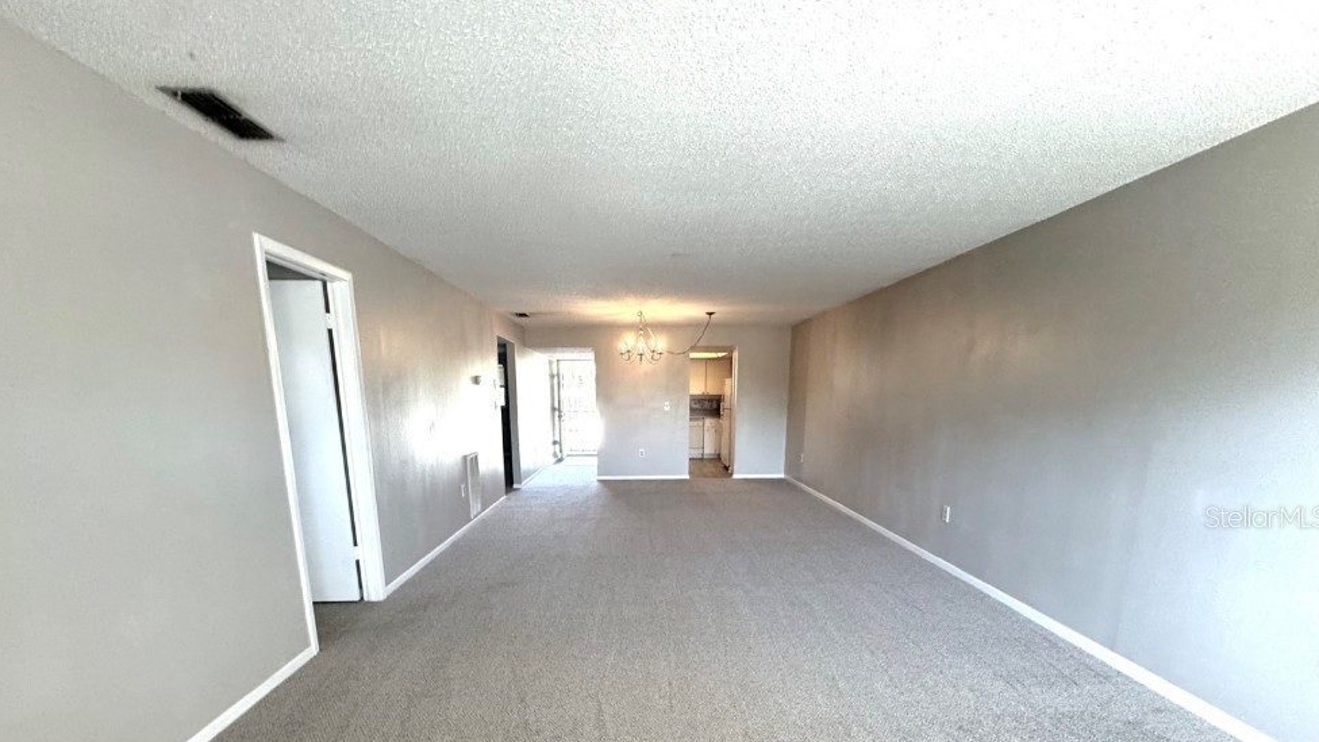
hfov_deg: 99.3
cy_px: 516
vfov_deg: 64.7
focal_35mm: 16
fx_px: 560
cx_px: 641
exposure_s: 1/120
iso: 250
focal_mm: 2.22
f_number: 2.2
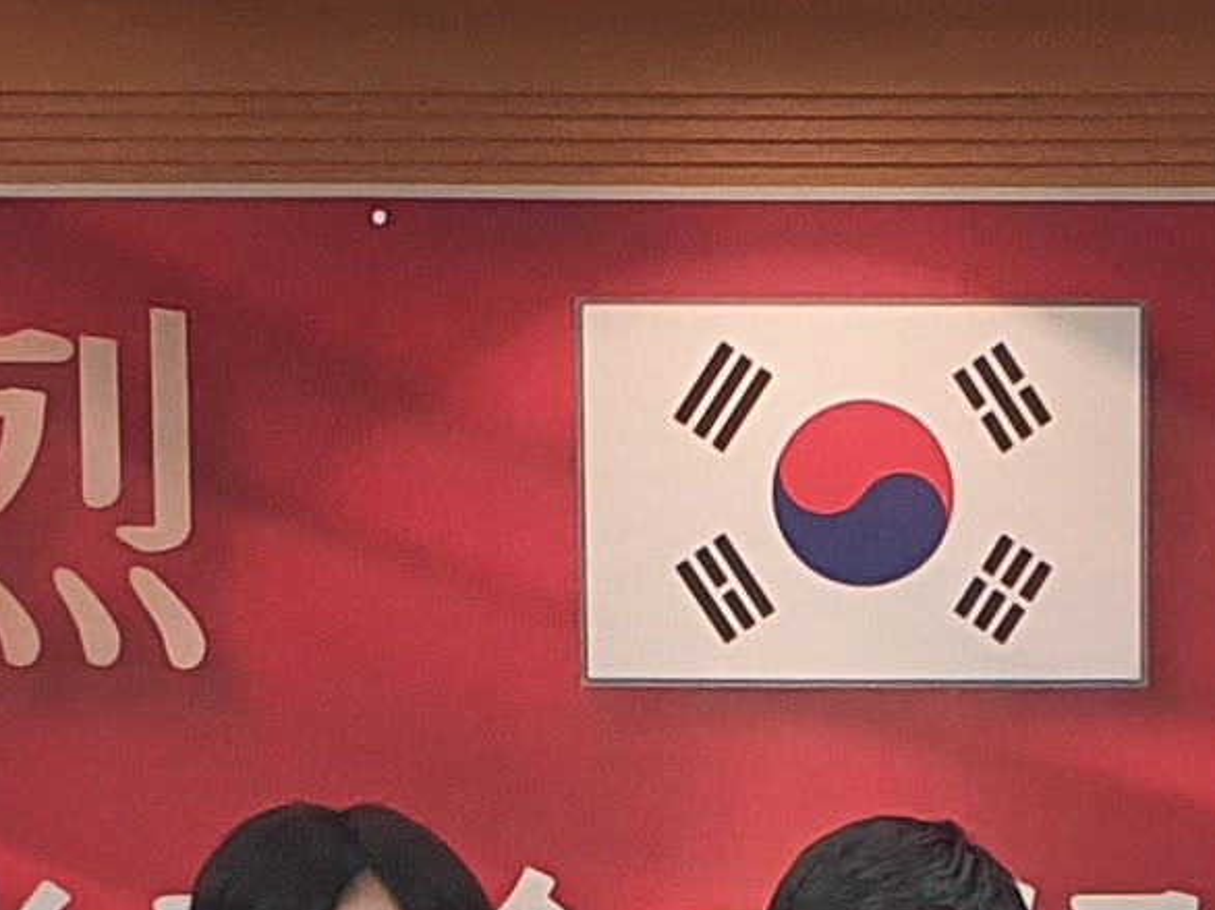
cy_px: 2121
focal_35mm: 179
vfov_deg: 7.7
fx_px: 6280
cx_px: 1178
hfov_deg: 11.0
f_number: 2.4
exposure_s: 1/40
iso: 200
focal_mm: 4.32
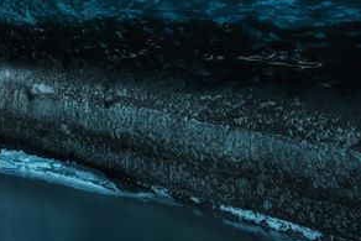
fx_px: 482
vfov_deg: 22.4
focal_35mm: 48
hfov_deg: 29.0
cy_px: -132
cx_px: -158
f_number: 7.1
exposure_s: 5
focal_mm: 14
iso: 100
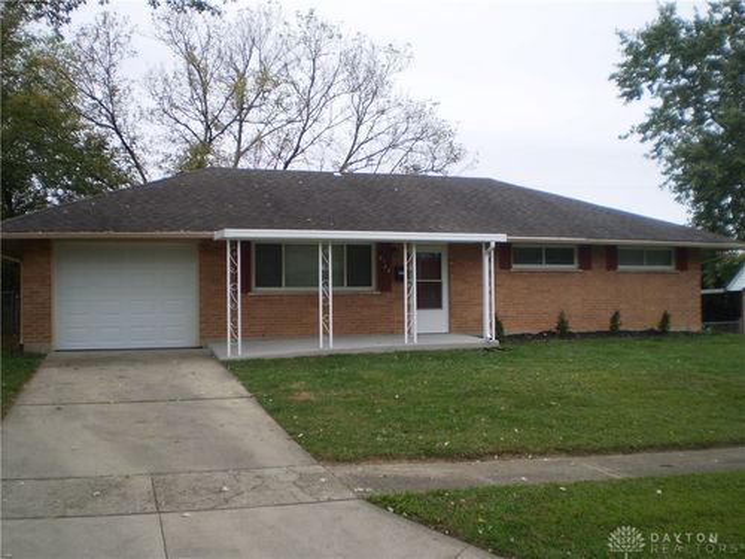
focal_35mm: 36
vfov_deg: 39.7
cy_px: 280
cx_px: 372
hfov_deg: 51.4
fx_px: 775
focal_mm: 6.3
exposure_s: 1/125
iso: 64
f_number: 3.1
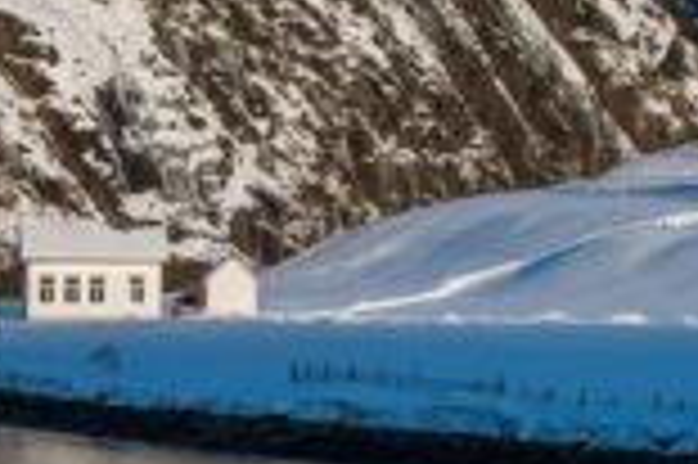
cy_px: 403
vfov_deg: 8.6
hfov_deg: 12.9
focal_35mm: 159
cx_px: 144
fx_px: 3080
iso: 200
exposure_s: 1/400
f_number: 8
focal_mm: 24
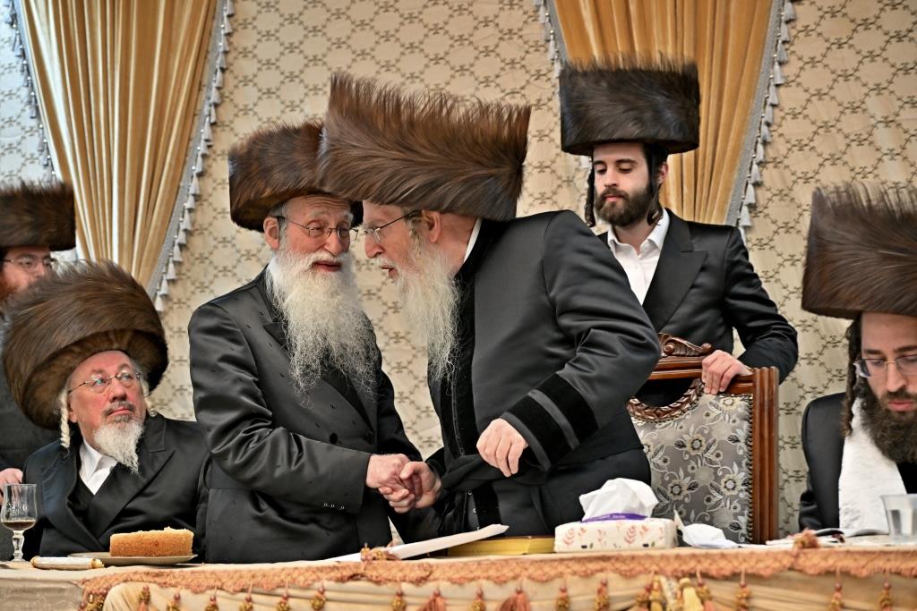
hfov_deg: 28.1
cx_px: 458
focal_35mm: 72
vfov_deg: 18.9
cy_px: 306
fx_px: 1834
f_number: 4
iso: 800
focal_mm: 72
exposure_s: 1/250
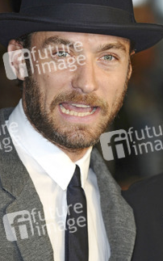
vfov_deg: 6.7
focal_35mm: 313
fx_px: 2221
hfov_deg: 4.2
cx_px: 68
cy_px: 101
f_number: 4
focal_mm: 165
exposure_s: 1/200
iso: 320
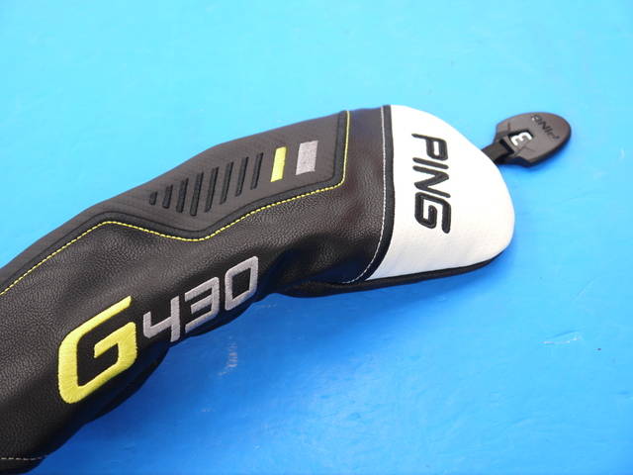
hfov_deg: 36.8
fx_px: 951
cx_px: 316
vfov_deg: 28.0
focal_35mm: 52
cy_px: 238
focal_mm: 26
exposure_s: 1/60
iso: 500
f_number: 4.7
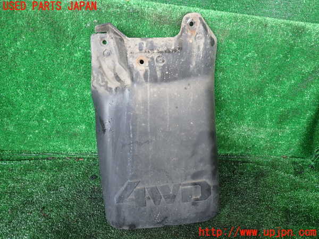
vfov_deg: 46.8
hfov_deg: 60.0
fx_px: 276
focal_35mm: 30
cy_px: 120
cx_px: 160
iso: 200
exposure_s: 1/60
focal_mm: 5.4
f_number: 2.3
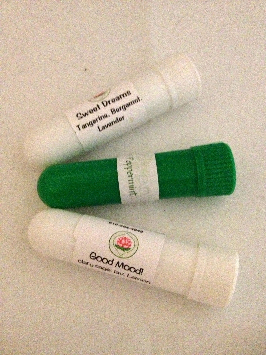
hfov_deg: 40.7
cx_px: 133
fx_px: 359
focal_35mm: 35
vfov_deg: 52.6
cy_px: 178
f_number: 2.4
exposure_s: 1/15
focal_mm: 4.28
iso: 800
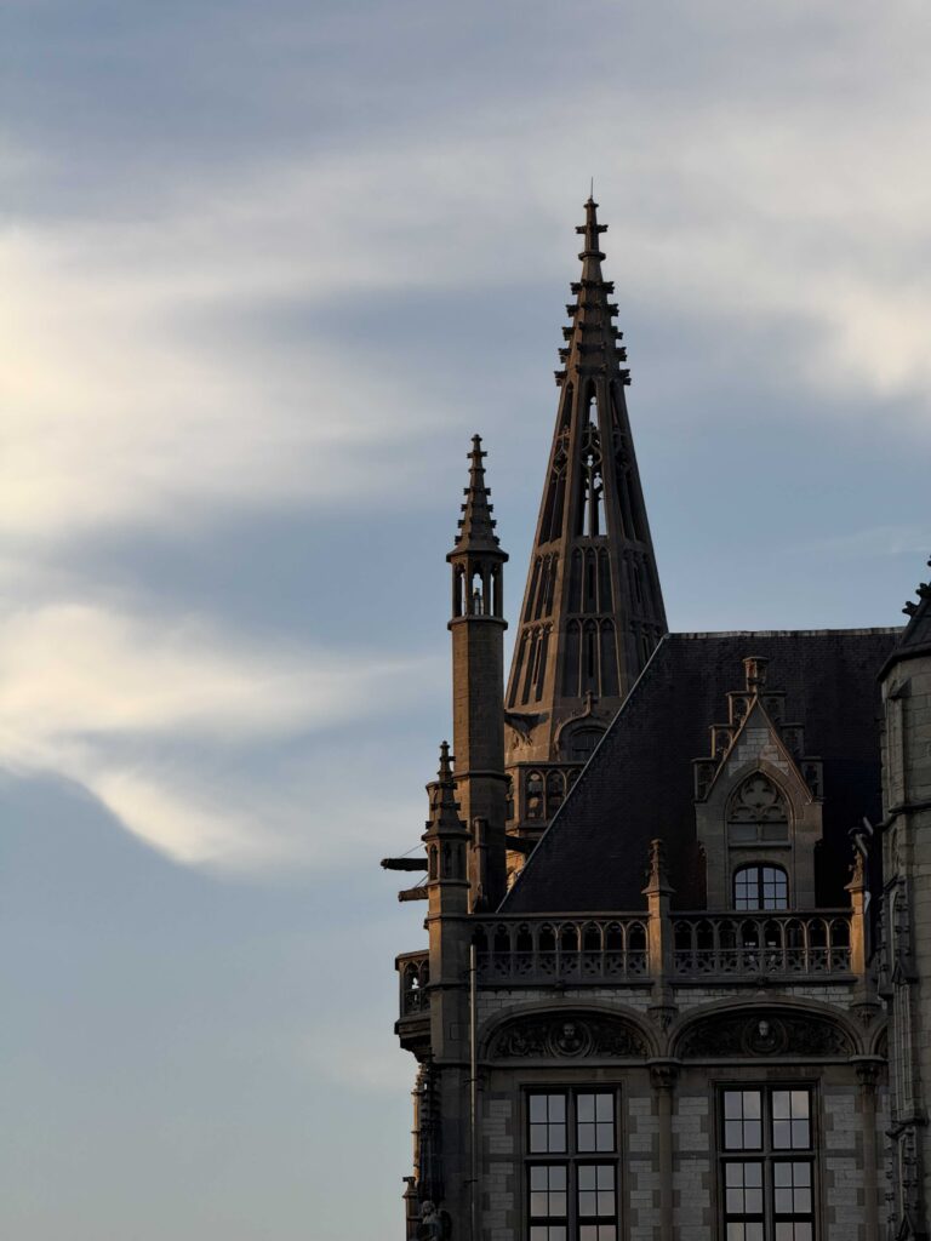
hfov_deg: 12.3
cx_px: 466
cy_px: 620
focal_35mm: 120
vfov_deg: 16.4
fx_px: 4303
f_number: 2.8
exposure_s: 1/616
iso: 50
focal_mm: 15.66
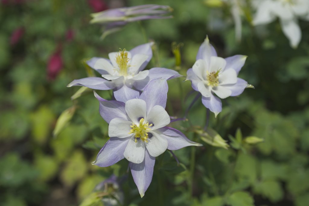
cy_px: 103
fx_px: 515
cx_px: 154
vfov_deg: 22.6
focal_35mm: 60
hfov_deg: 33.4
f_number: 4.5
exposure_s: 1/2500
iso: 100
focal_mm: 60
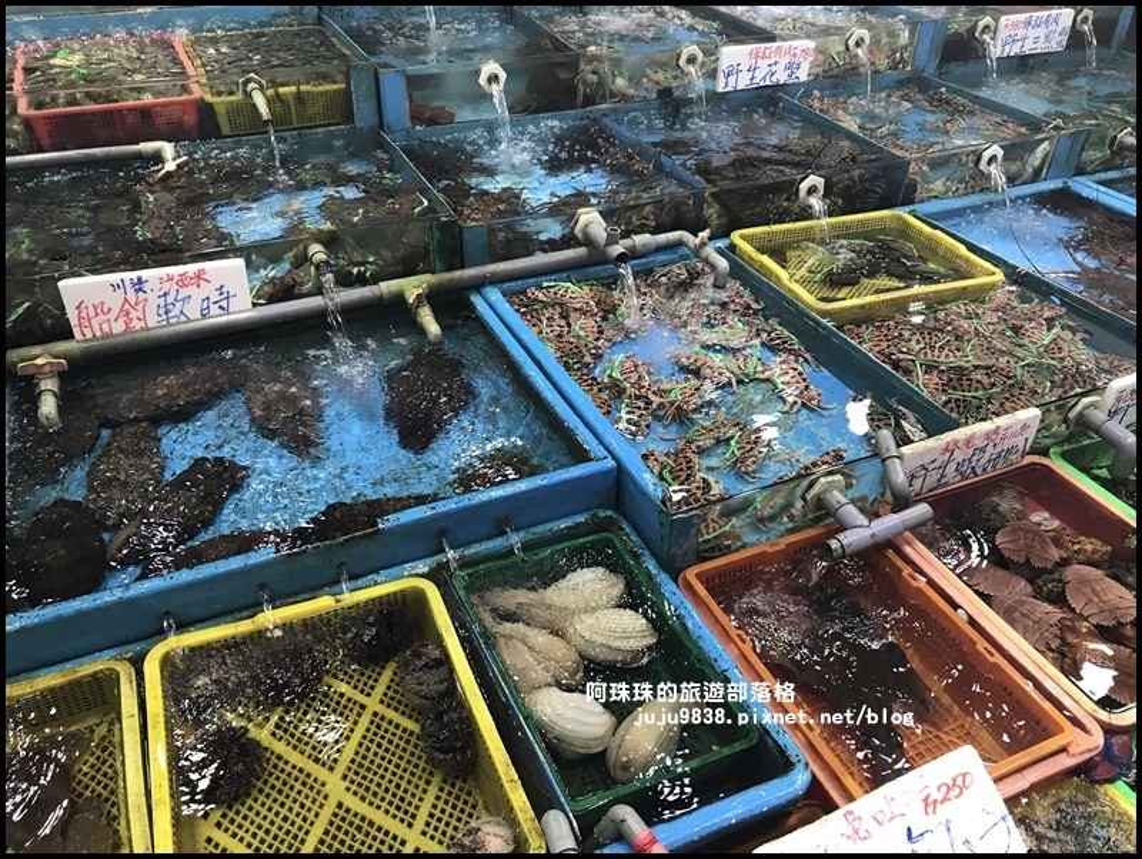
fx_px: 925
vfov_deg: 49.8
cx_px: 571
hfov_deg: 63.4
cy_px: 430
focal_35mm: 28
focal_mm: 3.99
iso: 20
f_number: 1.8
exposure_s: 1/30
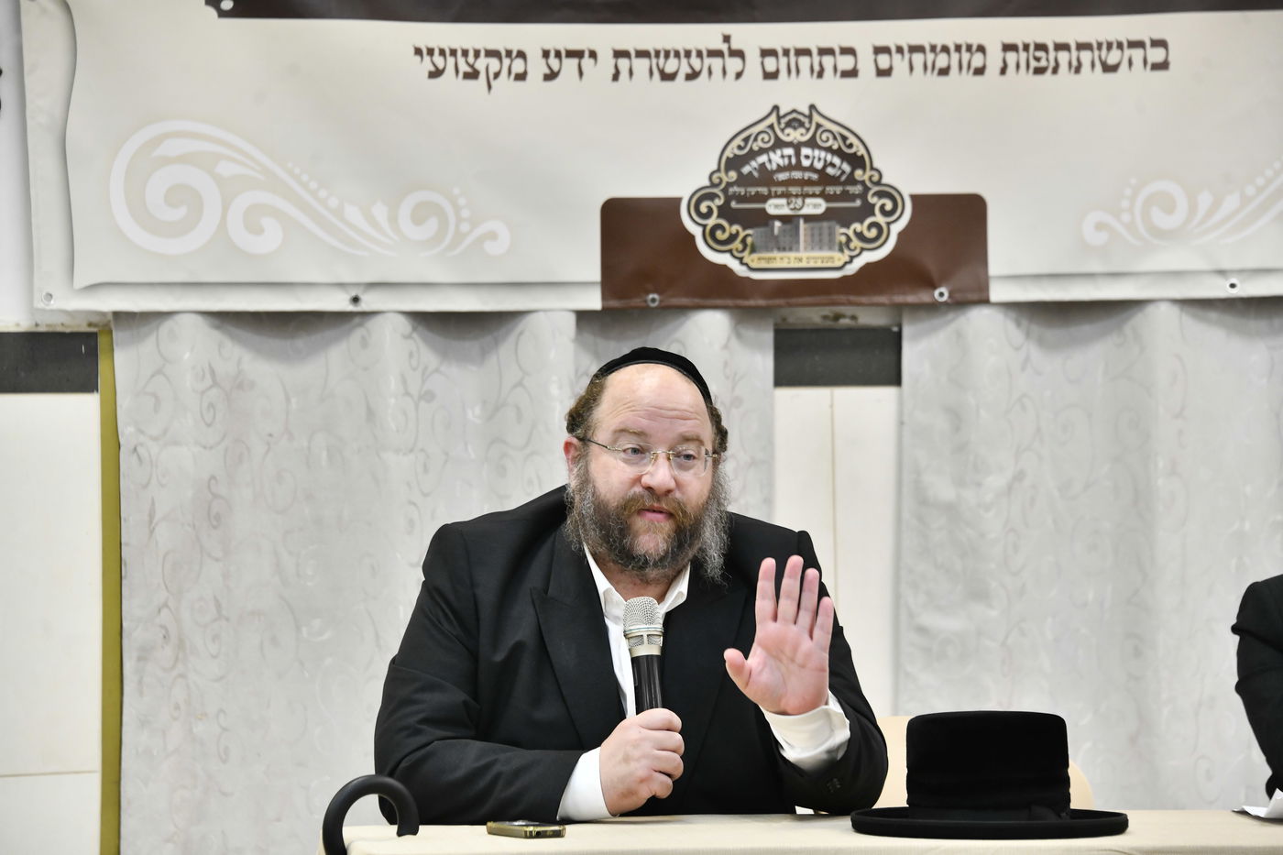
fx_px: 4810
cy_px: 428
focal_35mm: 135
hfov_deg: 15.2
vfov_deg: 10.2
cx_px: 642
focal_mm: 135
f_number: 6.3
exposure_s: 1/125
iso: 1600
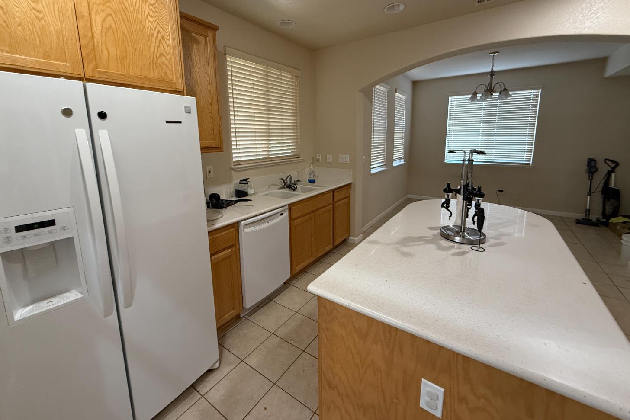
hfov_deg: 100.4
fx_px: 263
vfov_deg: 76.9
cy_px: 180
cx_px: 312
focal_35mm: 15
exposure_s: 1/60
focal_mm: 2.22
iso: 320
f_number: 2.2
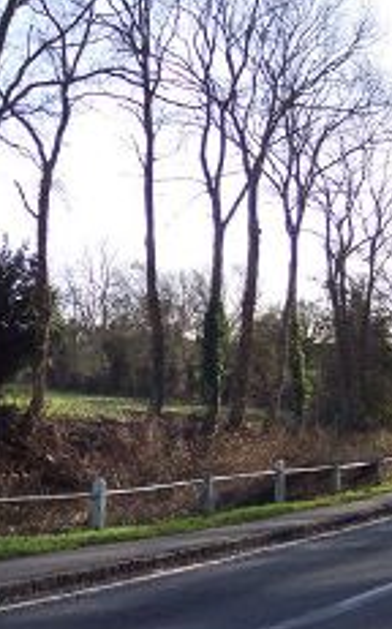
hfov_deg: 18.6
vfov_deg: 29.3
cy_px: 370
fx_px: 1199
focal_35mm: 70
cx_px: 206
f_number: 2.8
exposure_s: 1/700
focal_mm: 8
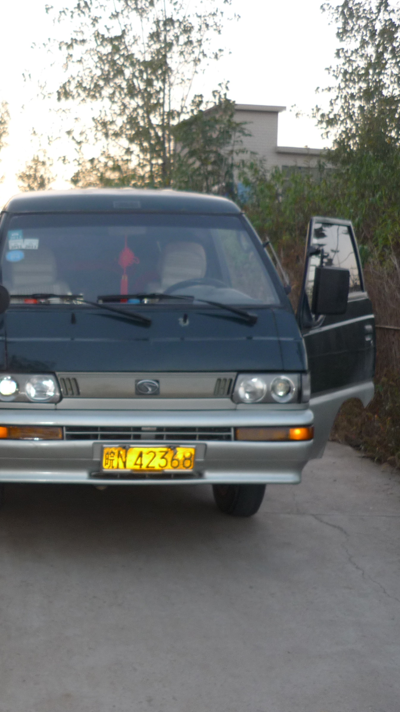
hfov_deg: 23.0
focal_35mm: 49
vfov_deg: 42.1
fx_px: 924
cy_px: 353
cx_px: -38
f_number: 2.8
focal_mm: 5.5
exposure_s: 1/60
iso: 100
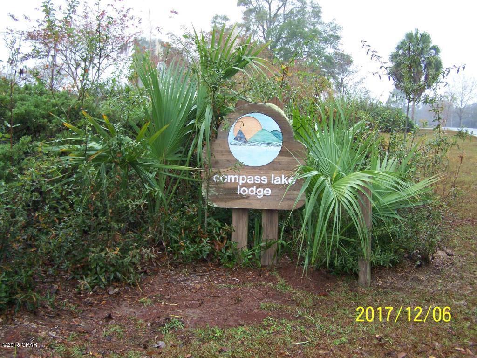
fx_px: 524
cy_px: 179
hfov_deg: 49.0
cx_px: 238
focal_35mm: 38
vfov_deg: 37.7
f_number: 2.8
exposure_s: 1/80
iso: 80
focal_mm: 6.3
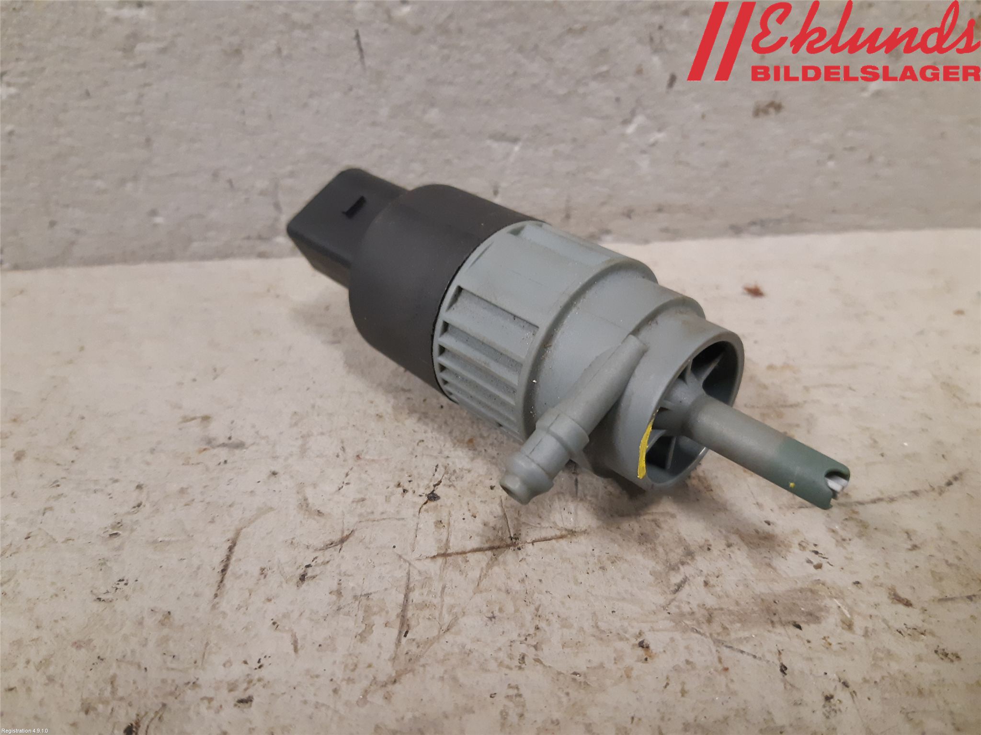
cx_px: 490
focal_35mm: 26
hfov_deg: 67.3
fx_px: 737
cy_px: 368
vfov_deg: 53.1
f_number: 1.7
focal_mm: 3.93
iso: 250
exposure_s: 1/50
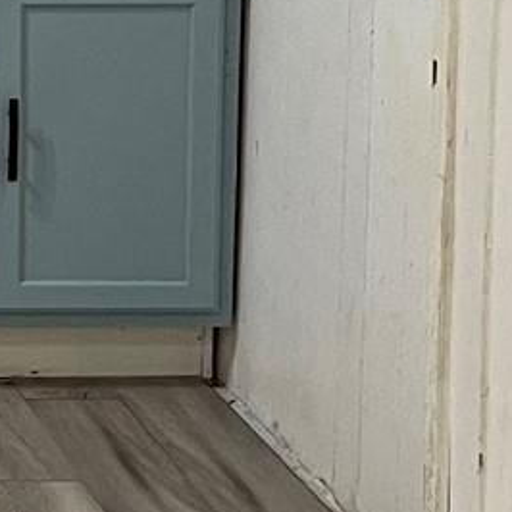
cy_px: -214
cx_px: -853
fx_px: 2845
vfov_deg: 10.0
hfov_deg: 8.9
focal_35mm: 170
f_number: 1.6
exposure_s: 1/60
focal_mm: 5.1
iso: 100
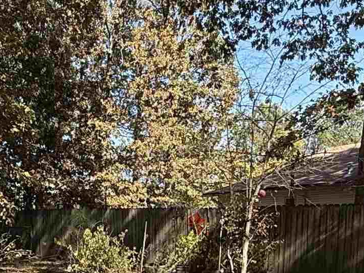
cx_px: 55
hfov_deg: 31.1
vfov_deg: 22.4
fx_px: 631
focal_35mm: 60
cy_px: 332
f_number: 2.2
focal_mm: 2.22
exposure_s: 1/549
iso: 50
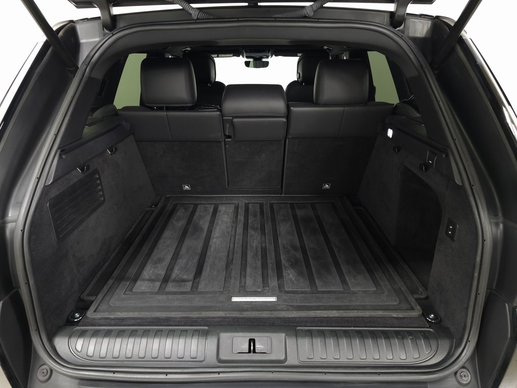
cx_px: 258
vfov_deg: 58.8
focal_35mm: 23
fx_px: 343
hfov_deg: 74.0
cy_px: 194
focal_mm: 6.3
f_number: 1.7
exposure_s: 1/60
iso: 200
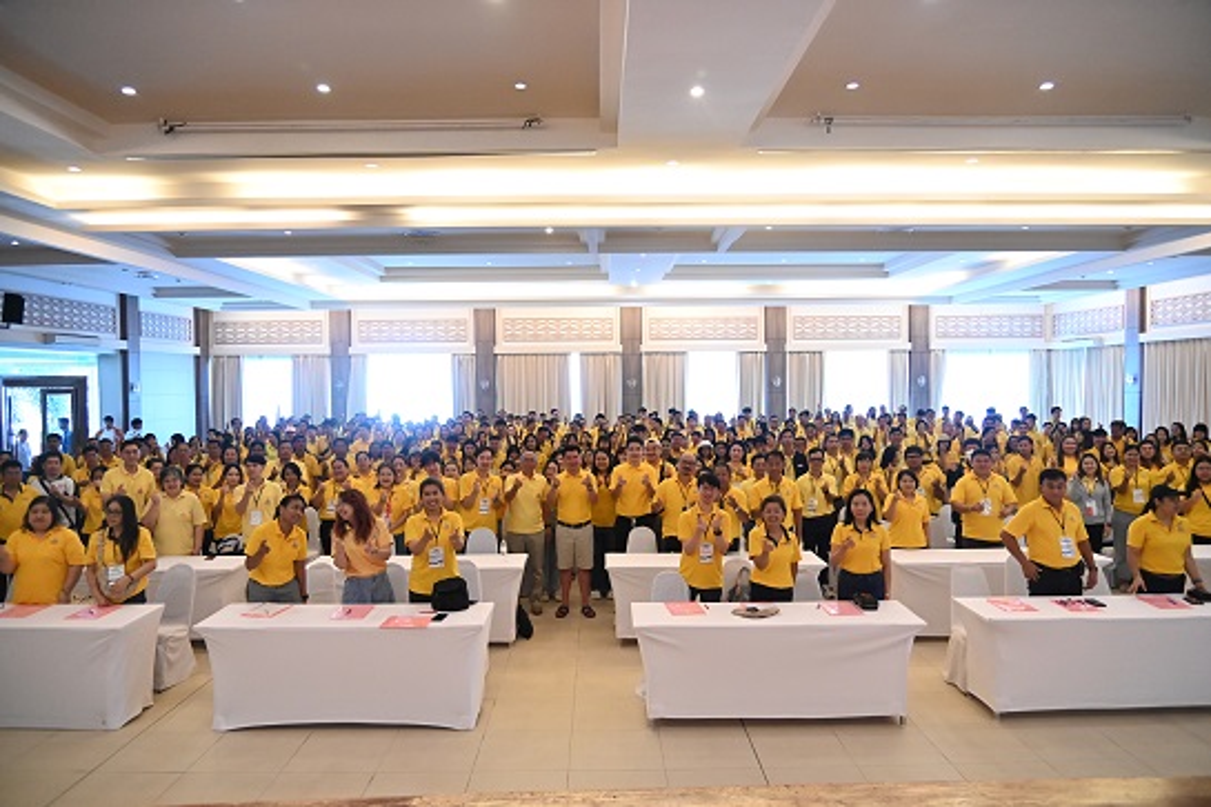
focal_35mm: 24
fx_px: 807
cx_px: 606
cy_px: 404
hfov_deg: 73.8
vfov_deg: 53.1
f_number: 4
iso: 5600
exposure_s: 1/250
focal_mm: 24
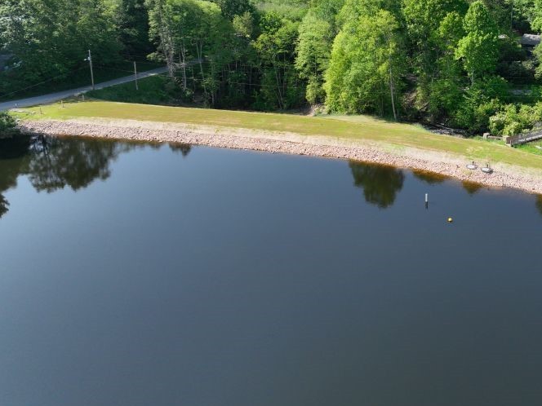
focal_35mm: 37
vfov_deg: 37.7
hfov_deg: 48.3
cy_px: 102
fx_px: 579
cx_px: 404
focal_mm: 12.29
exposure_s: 1/1600
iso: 210
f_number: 2.8
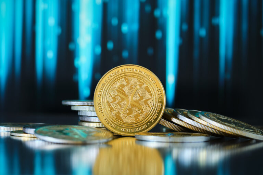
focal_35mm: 90
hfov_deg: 22.6
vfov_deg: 15.2
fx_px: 657
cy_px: 88
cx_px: 132
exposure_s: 1/6
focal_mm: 60
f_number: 5.6
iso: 160
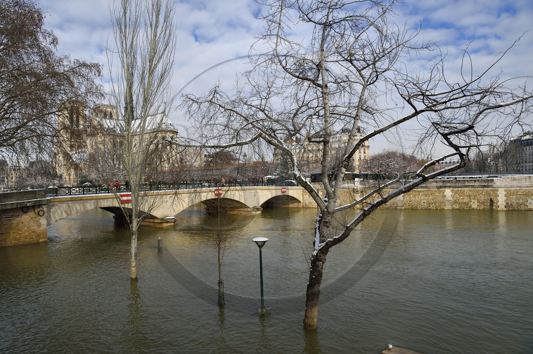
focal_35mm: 24
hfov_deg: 73.8
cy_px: 177
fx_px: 355
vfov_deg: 53.1
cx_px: 266
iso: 200
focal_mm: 24
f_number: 14
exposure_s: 1/200
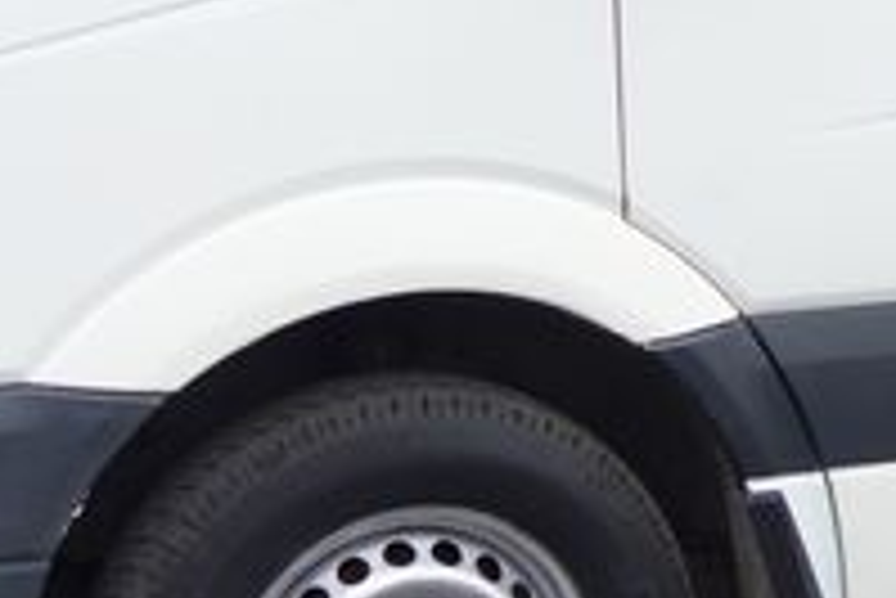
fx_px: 3586
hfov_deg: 13.1
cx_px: 1508
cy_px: 11
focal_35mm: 144
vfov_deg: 9.5
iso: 125
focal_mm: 10.4
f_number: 2
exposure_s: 1/2000
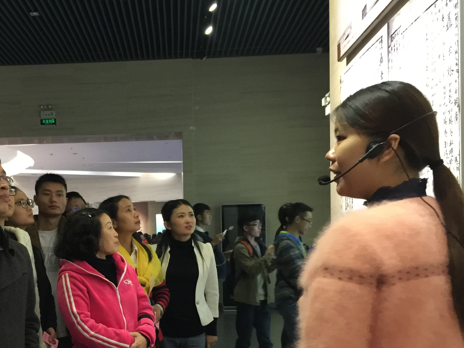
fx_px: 617
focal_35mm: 46
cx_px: 137
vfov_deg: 31.0
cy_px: 258
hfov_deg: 40.5
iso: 125
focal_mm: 4.15
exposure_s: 1/8
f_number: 2.2
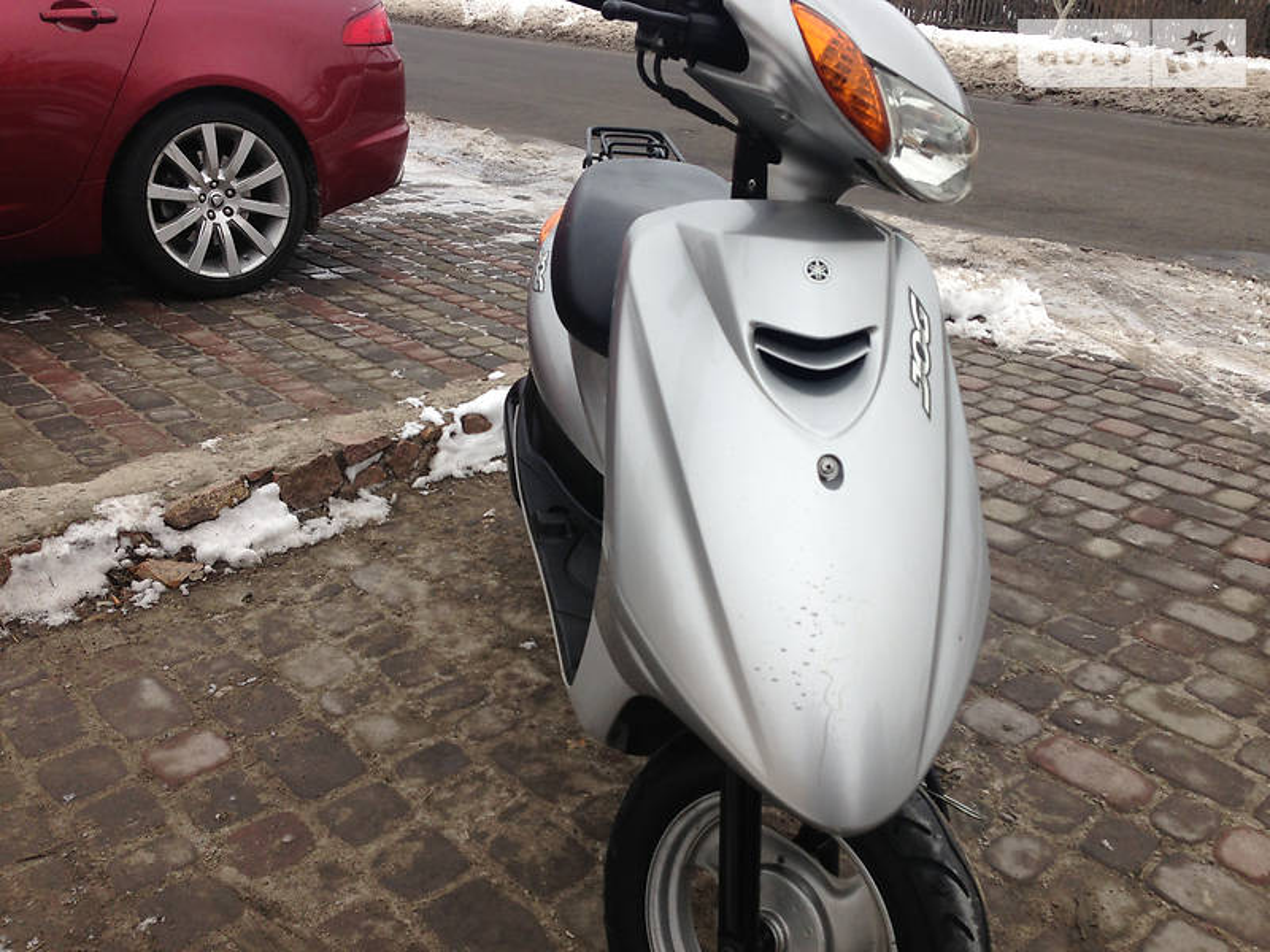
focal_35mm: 33
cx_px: 635
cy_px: 476
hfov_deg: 55.4
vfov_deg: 42.9
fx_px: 1211
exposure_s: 1/596
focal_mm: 4.1
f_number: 2.4
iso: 50
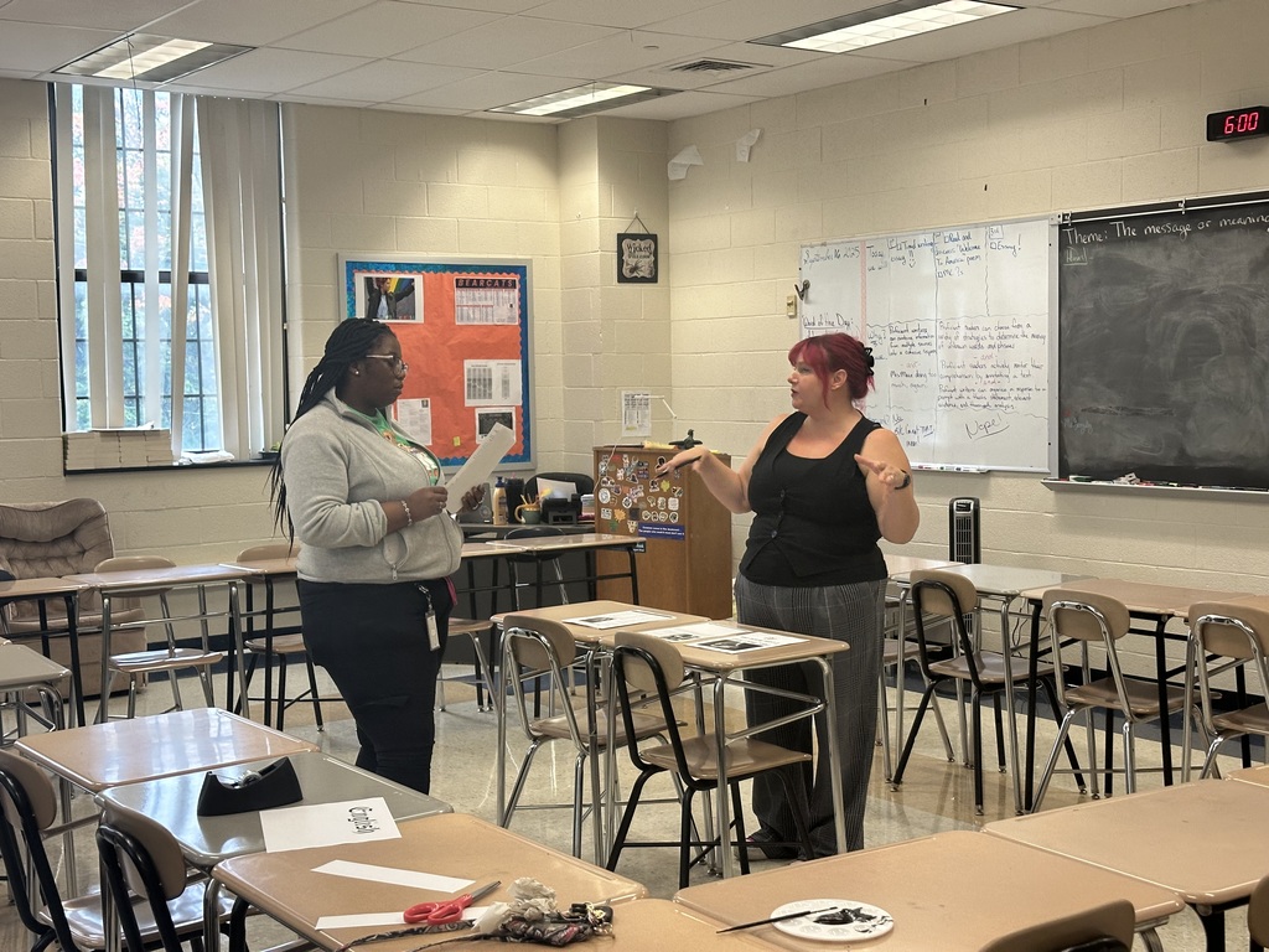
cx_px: 634
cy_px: 476
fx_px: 1760
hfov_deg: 39.7
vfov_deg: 30.3
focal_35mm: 48
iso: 160
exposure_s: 1/60
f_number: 1.78
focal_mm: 6.86
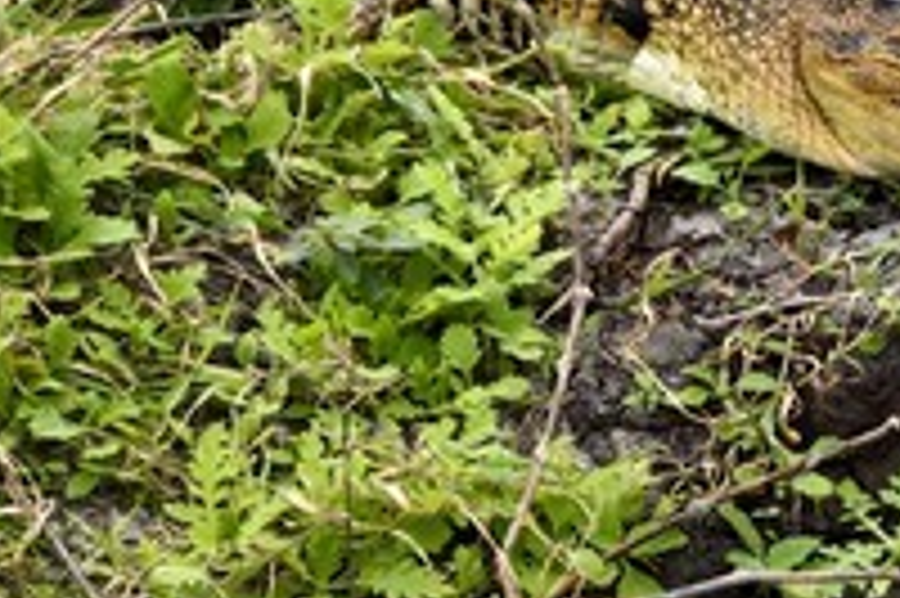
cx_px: 634
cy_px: 0
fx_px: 10491
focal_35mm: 420
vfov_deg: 3.3
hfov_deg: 4.9
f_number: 11
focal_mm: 200
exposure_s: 1/320
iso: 800
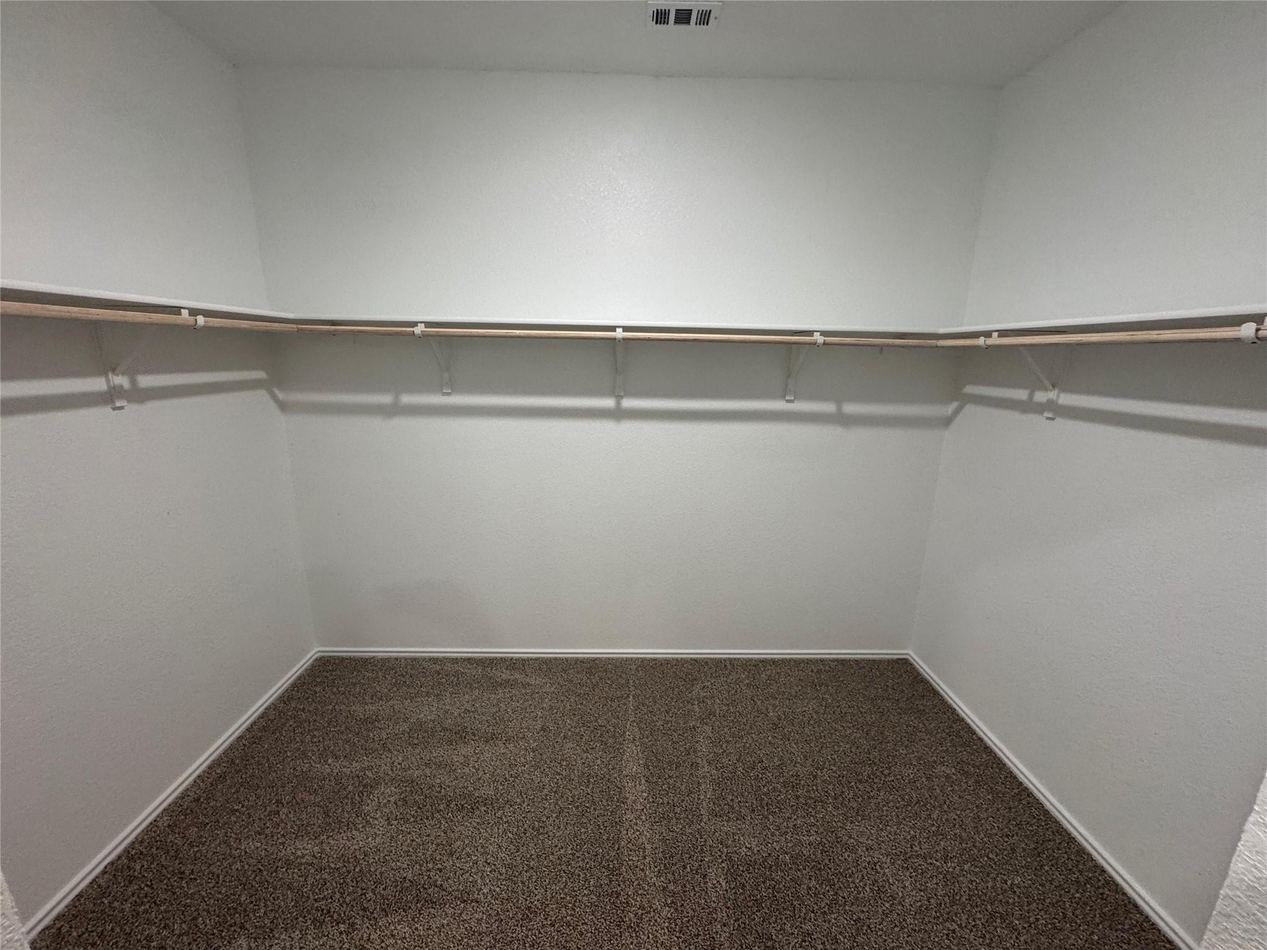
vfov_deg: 85.7
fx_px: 512
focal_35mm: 14
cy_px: 475
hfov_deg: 102.1
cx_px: 634
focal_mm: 2.22
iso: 200
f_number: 2.2
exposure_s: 1/60
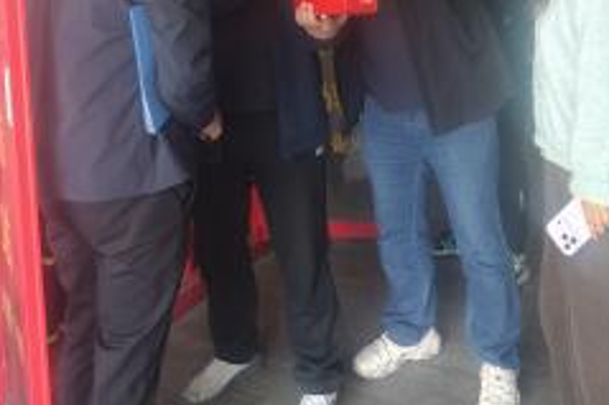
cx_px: 418
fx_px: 676
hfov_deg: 47.5
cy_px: 36
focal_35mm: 40
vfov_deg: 31.7
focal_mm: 5.6
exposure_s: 1/100
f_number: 1.57
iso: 247
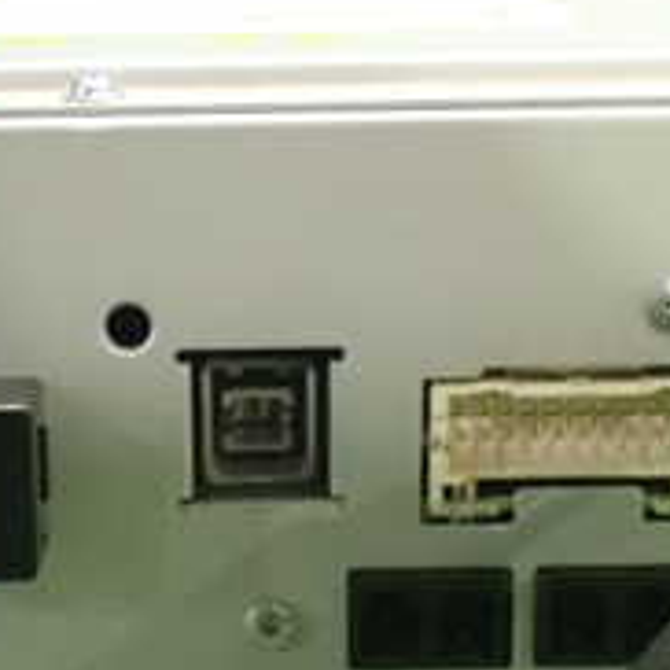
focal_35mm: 105
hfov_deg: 16.5
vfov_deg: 16.6
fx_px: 2299
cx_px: 169
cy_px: 390
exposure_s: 1/25
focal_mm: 6.37
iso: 1600
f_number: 2.5
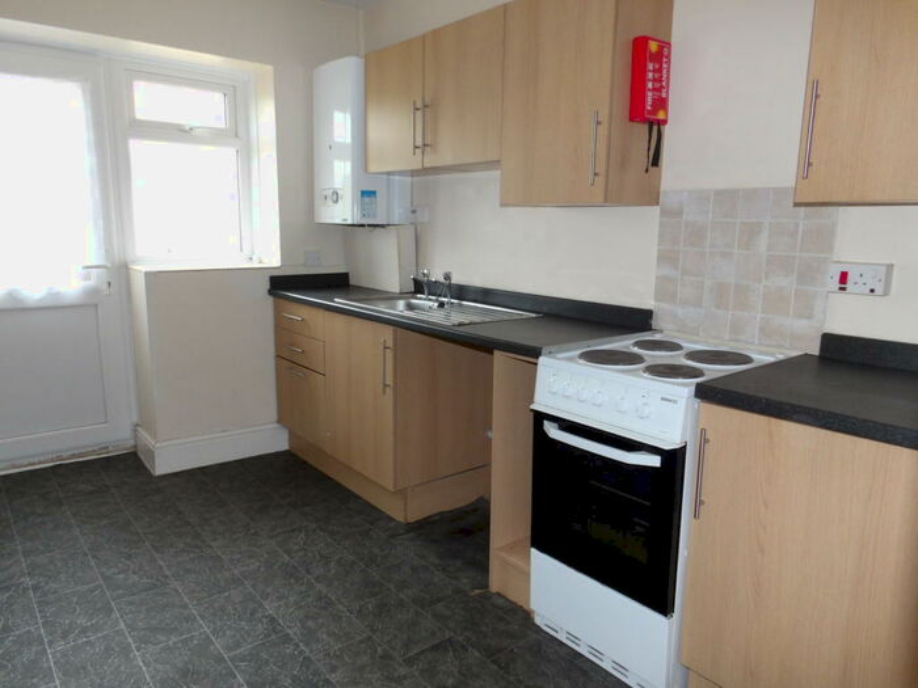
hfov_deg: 71.6
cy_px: 344
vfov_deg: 56.8
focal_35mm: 24
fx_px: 636
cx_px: 459
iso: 200
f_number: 4.1
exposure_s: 1/15
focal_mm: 4.3
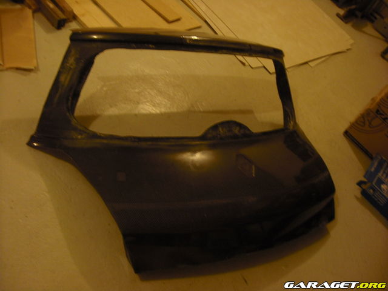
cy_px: 146
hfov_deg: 50.1
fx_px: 415
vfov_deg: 38.7
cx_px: 194
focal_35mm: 37
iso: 200
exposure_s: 1/4
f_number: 2.7
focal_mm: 6.2
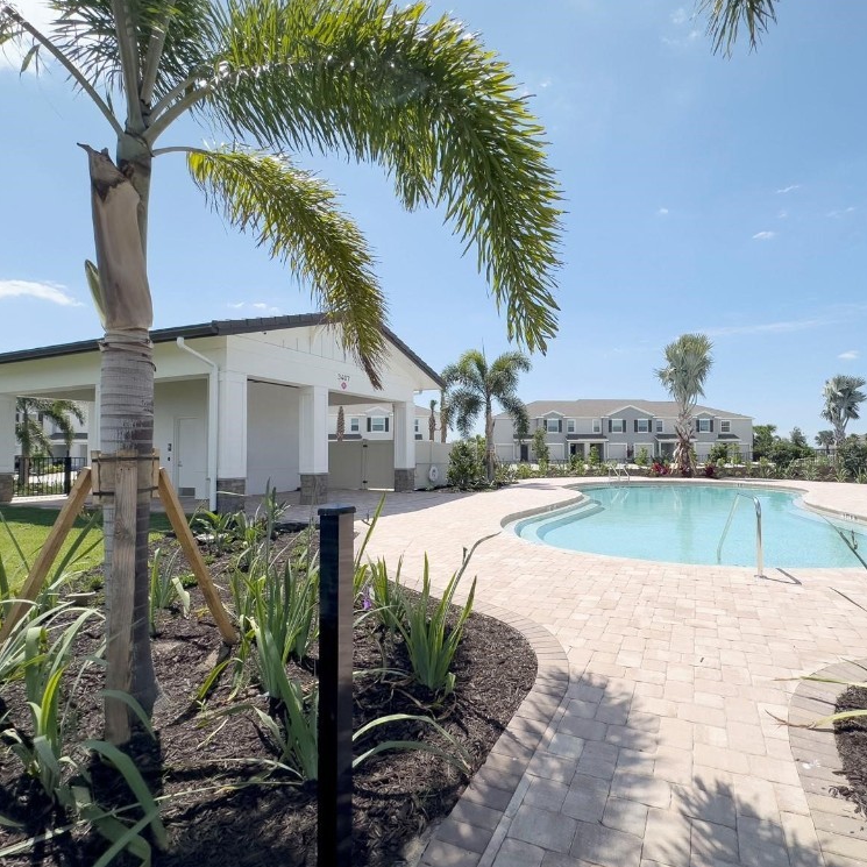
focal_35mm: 17
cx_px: 519
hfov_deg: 83.0
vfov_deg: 84.0
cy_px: 438
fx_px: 482
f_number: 2.2
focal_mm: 2.22
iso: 50
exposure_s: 1/3200
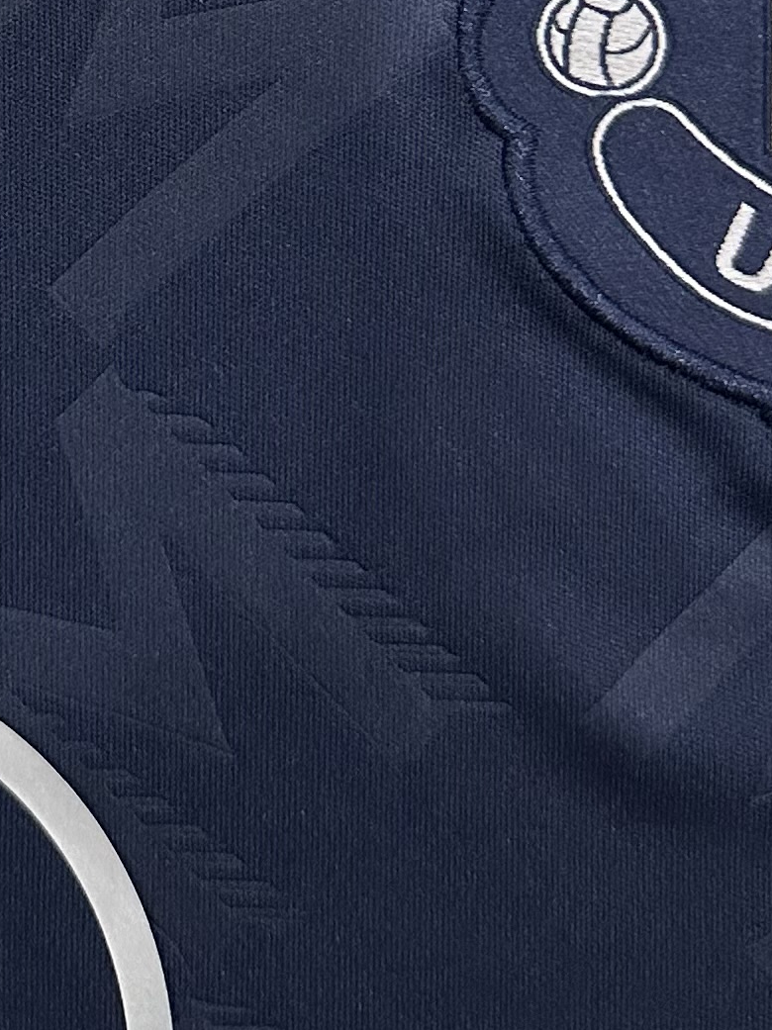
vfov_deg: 19.0
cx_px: -54
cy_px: -438
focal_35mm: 93
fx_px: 2767
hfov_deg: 15.5
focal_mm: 6.86
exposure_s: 1/50
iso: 400
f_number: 1.78
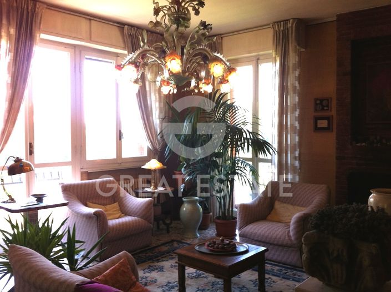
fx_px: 395
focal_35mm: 35
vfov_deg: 40.6
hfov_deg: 52.7
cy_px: 146
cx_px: 196
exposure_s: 1/60
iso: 100
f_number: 2.8
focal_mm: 3.85
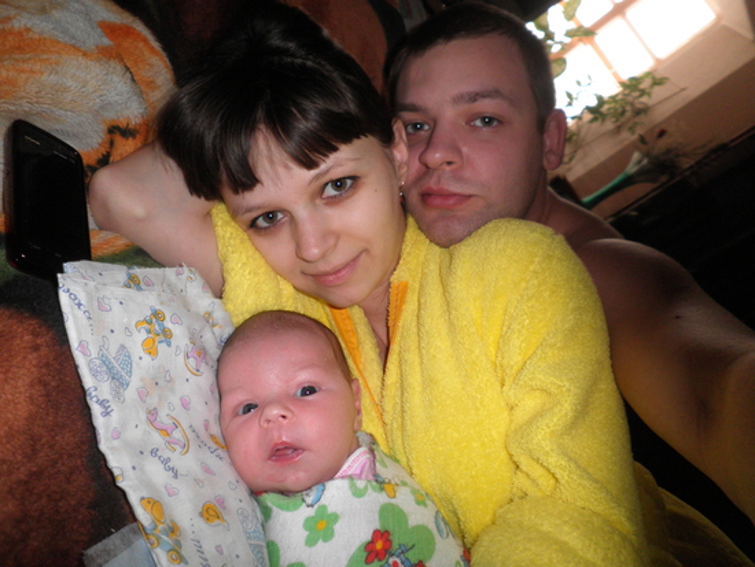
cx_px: 378
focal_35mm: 26
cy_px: 284
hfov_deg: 67.3
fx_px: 567
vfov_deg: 53.1
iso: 160
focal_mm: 4.7
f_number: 2.6
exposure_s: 1/30
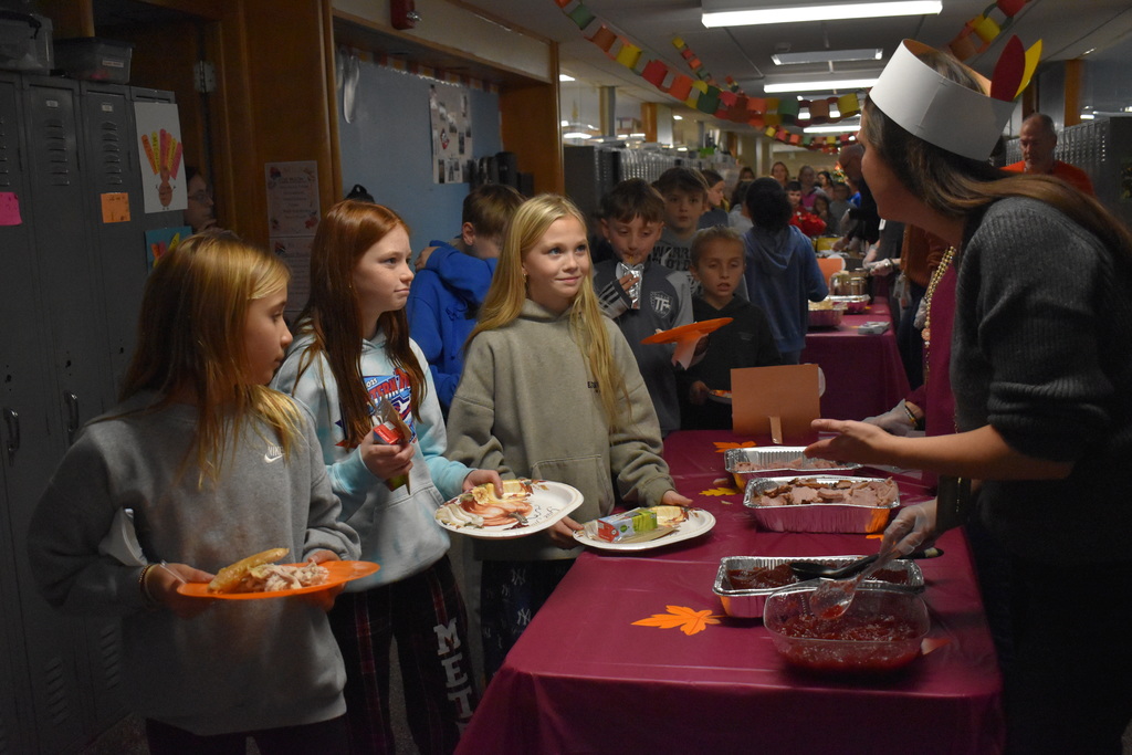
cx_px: 566
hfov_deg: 51.3
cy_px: 378
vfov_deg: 35.5
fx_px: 1179
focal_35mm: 38
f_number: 4
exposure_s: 1/400
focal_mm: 25
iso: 3200
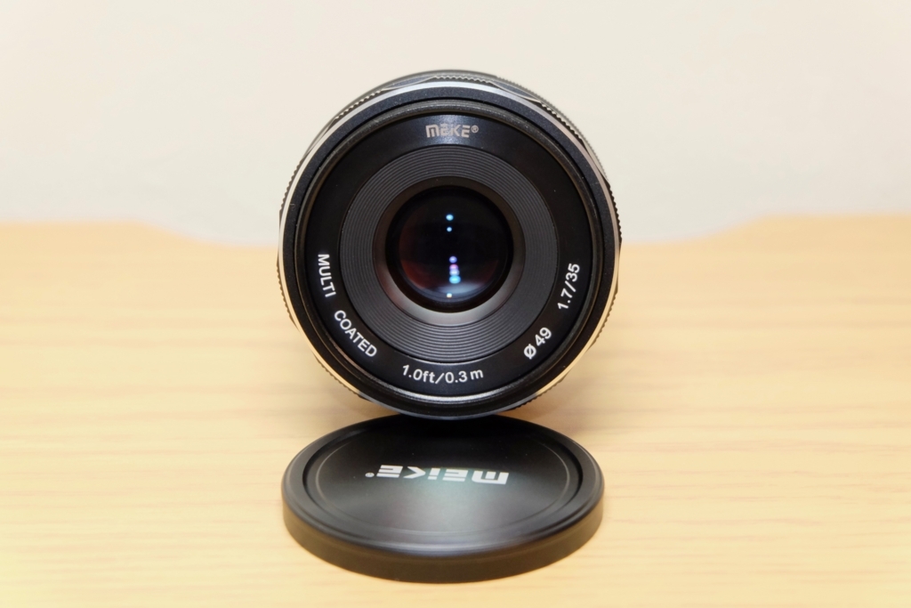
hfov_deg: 27.0
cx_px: 456
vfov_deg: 18.2
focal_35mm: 75
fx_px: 1898
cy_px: 304
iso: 1600
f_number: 5.6
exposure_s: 1/52
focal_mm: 50
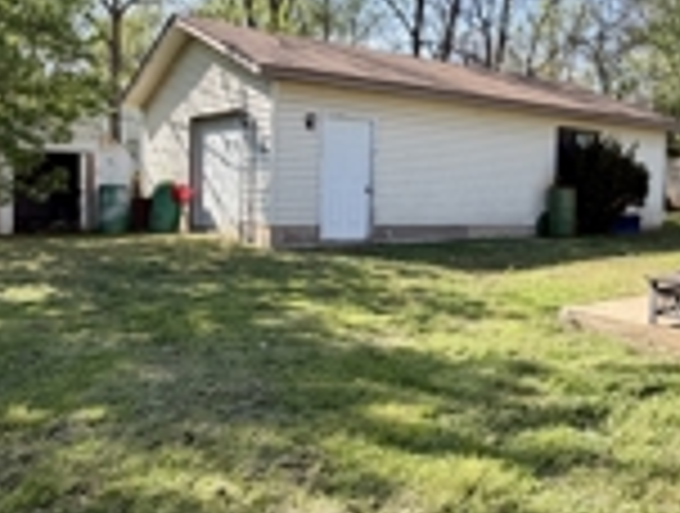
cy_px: 216
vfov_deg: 38.7
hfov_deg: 48.4
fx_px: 729
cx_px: 495
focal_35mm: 37
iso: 64
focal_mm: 2.22
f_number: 2.2
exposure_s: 1/502
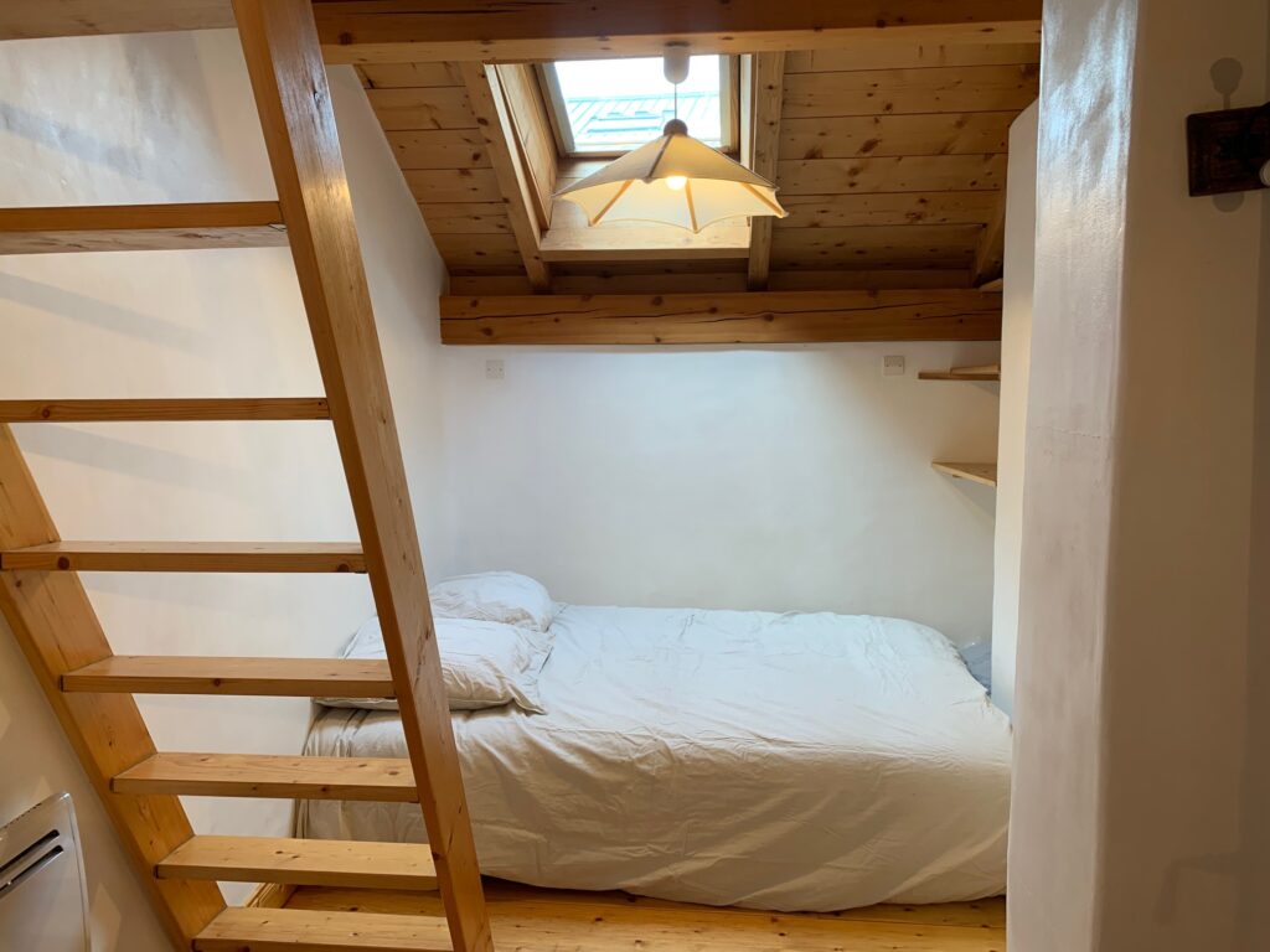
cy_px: 476
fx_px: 954
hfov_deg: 67.3
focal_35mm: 26
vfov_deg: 53.1
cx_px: 635
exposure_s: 1/50
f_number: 1.8
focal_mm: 4.25
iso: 64
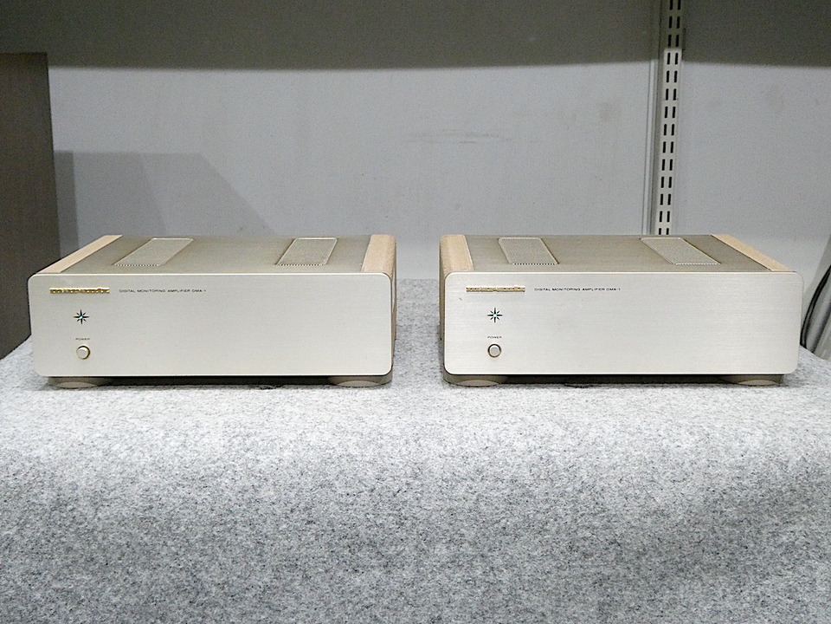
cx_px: 416
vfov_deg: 30.9
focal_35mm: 47
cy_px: 312
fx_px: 1128
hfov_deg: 40.4
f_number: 4
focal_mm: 8.4
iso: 1000
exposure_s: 1/80
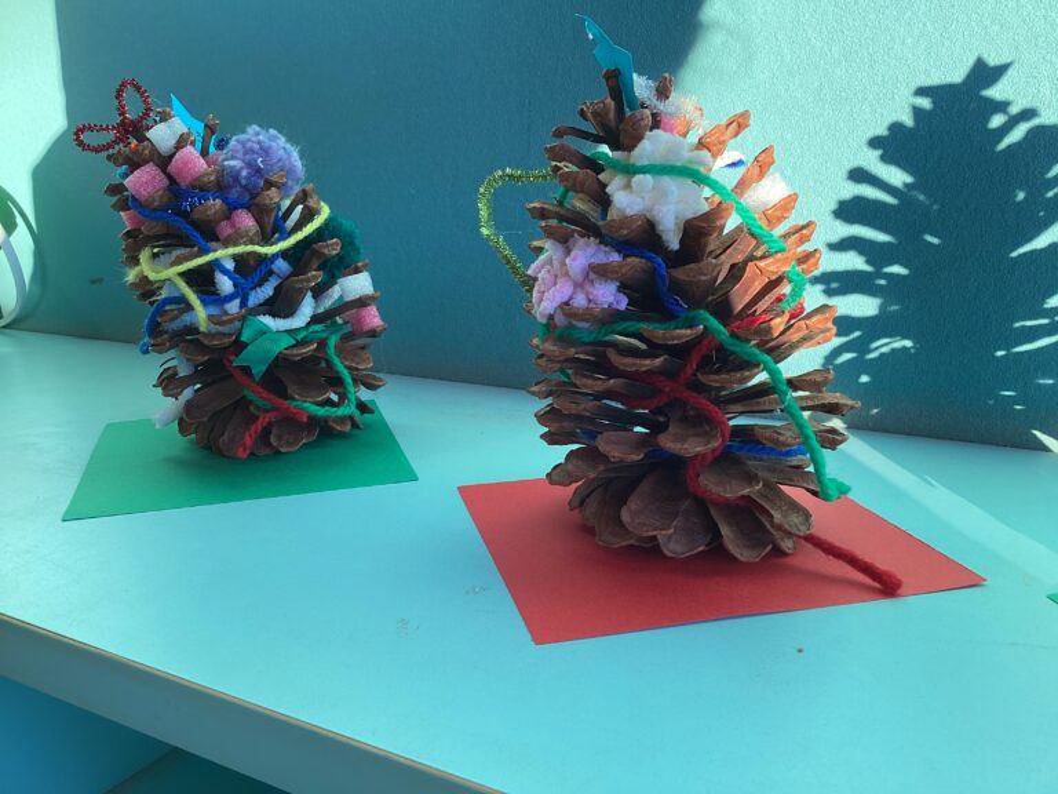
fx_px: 947
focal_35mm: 31
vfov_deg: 45.4
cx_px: 529
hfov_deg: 58.4
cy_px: 397
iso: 50
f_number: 2.4
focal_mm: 3.3
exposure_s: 1/120
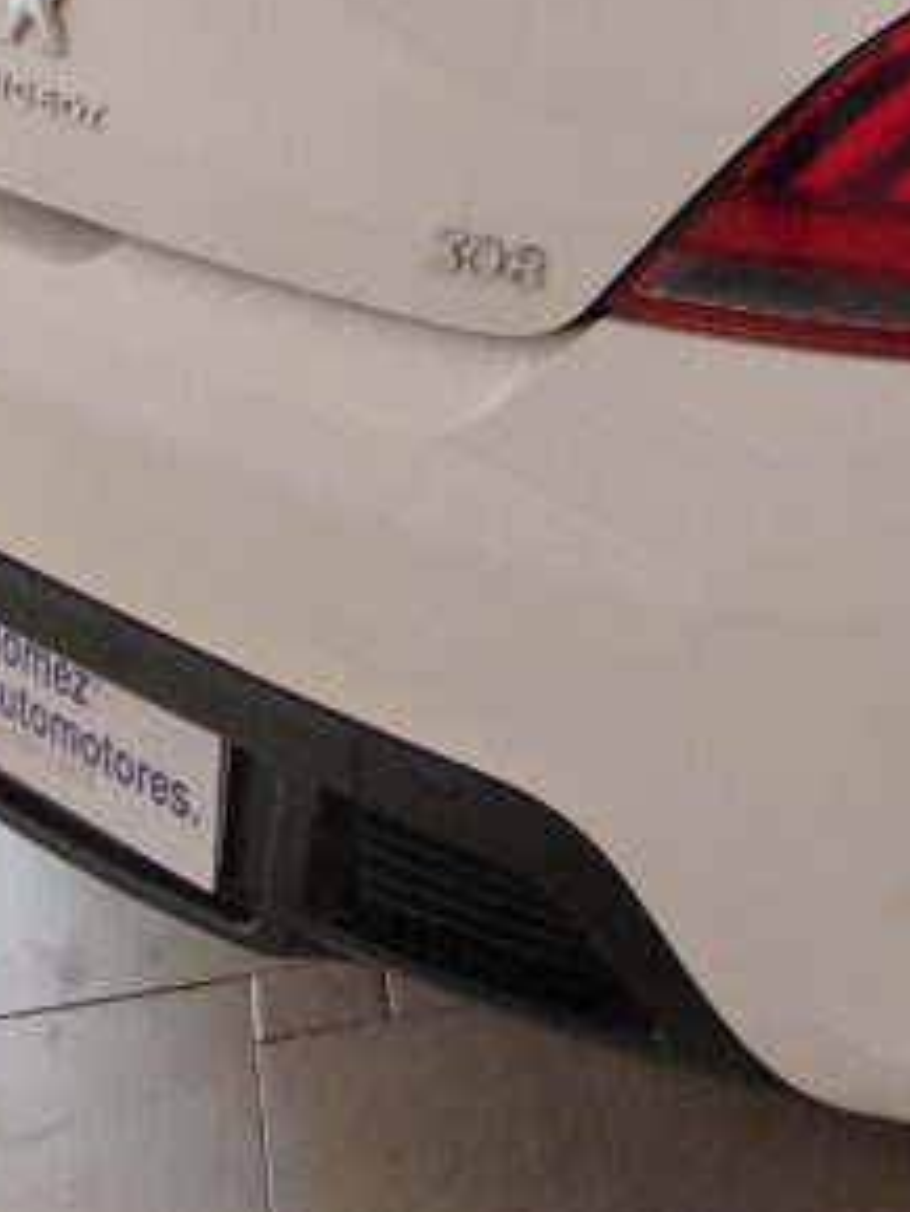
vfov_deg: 22.2
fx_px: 2977
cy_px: 0
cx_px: 1283
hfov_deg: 16.2
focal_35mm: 85
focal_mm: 5.25
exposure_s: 1/50
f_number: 1.75
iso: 331
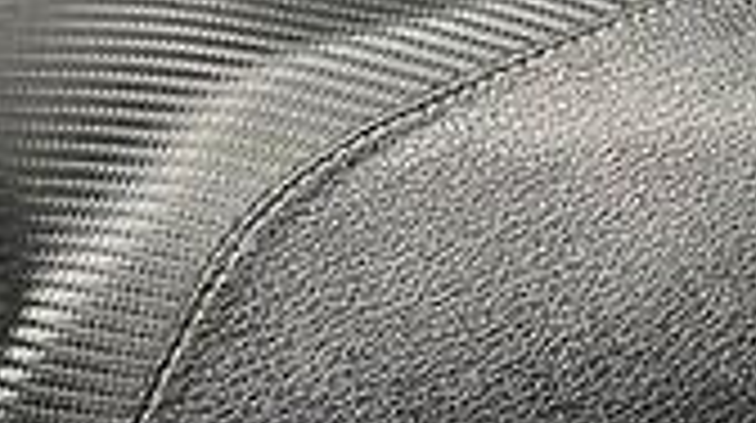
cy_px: -153
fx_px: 2162
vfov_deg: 10.9
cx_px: 914
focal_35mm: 108
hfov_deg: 18.7
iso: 200
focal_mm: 5.1
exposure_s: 1/50
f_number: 1.6
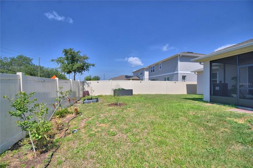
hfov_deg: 100.4
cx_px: 126
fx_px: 105
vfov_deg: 77.2
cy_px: 84
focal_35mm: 15
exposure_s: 1/1600
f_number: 4.5
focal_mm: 10
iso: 100
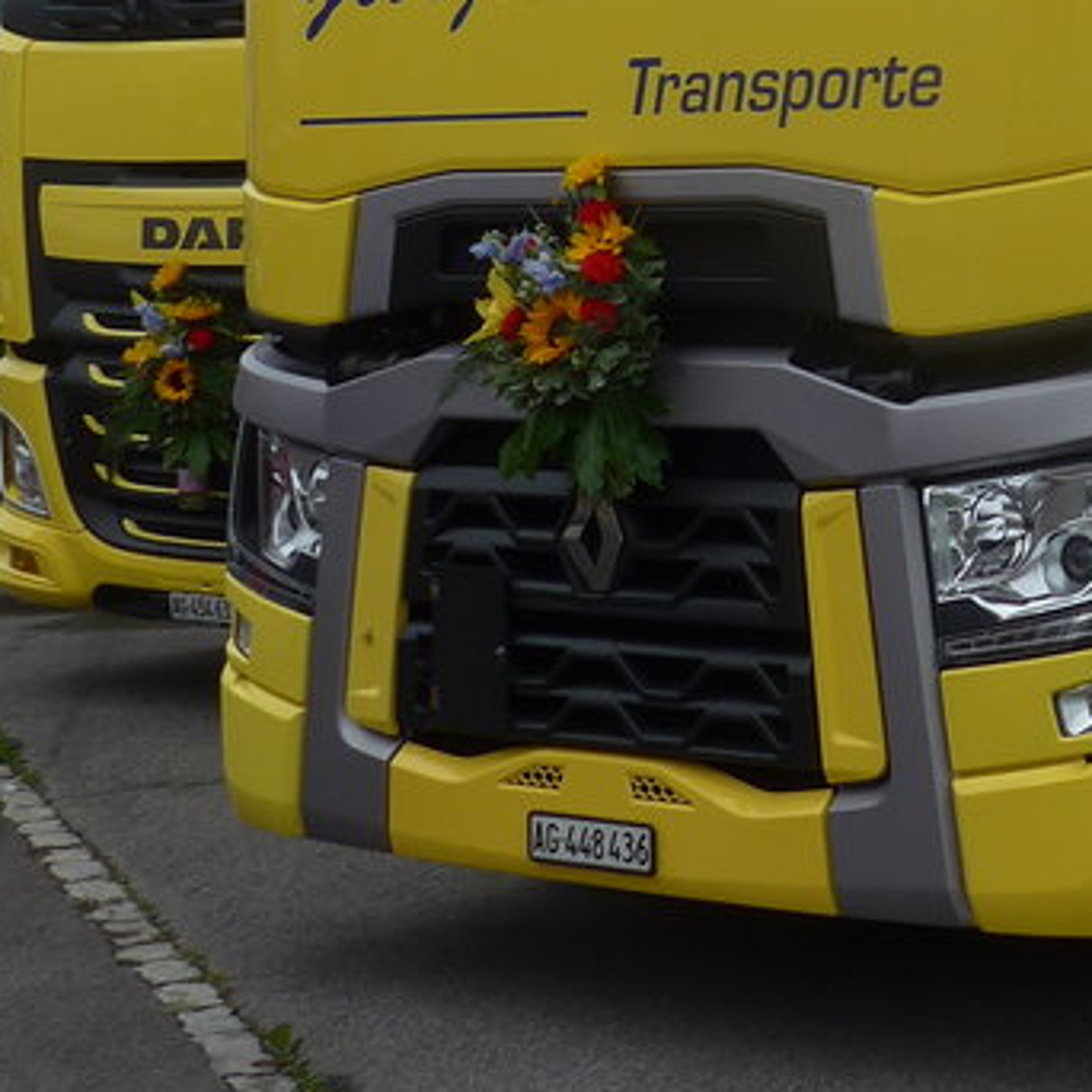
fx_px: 3212
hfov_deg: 18.1
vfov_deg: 18.7
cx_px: 1389
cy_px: -45
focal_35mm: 90
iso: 80
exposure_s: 1/800
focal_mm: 6
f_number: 2.8
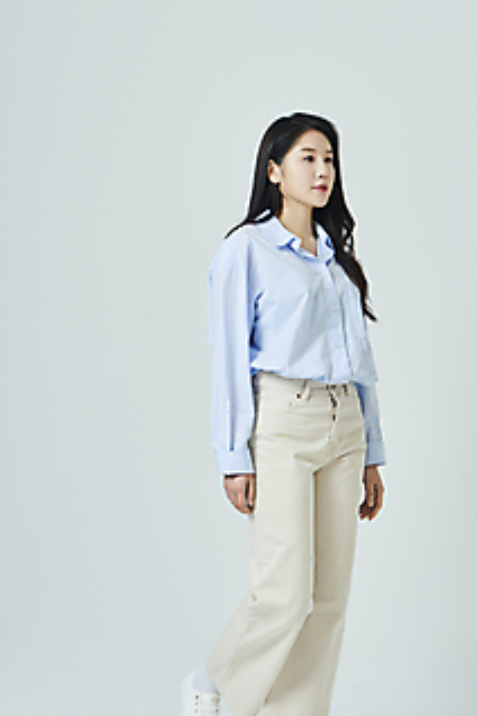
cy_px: 392
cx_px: 291
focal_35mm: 88
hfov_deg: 15.5
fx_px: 1749
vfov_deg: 23.1
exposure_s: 1/125
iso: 100
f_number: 11
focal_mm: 70
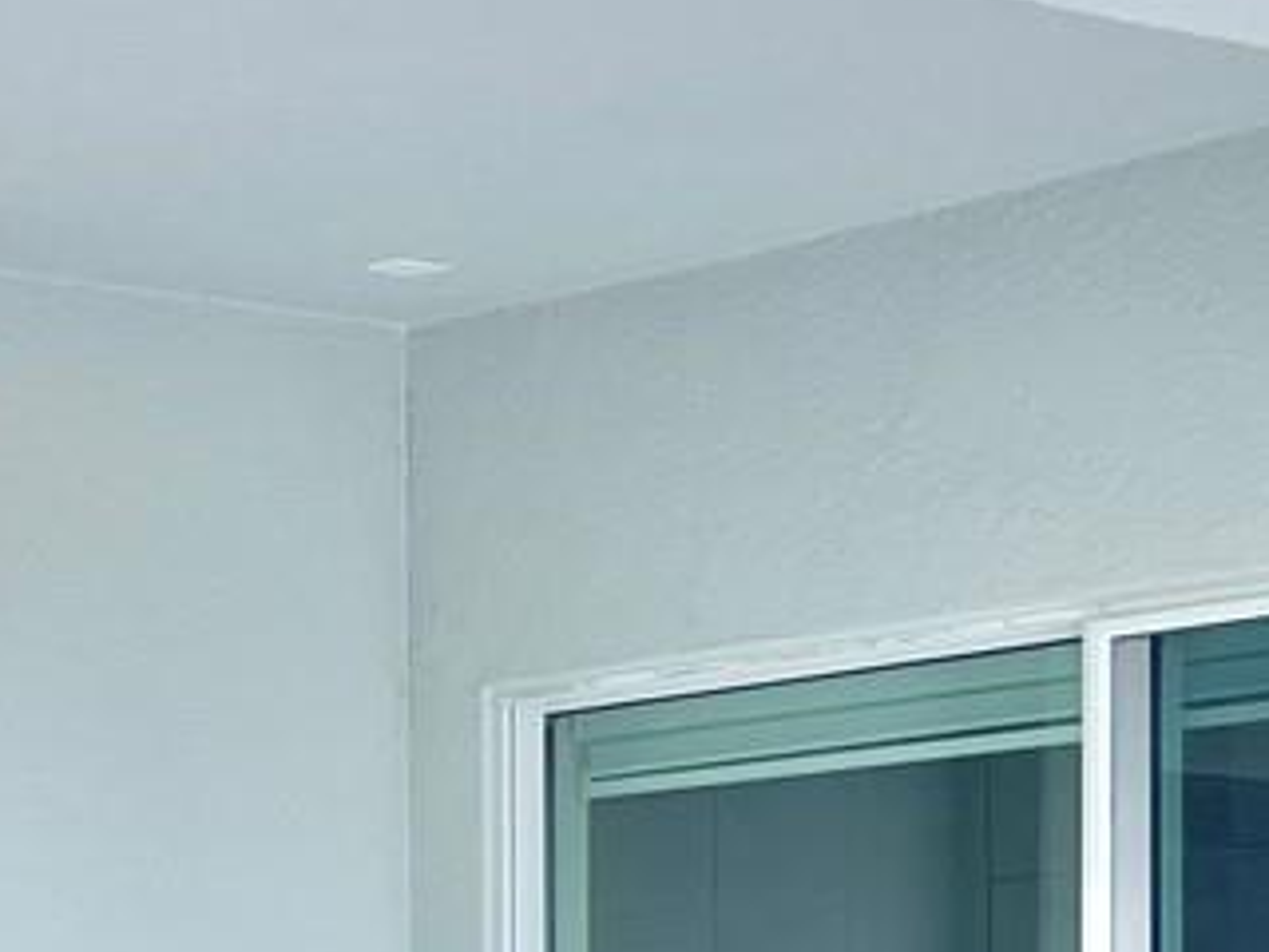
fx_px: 4582
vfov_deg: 11.4
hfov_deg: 14.5
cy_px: 1428
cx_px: -742
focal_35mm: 125
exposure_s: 1/1715
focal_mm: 5.1
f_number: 1.6
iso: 32
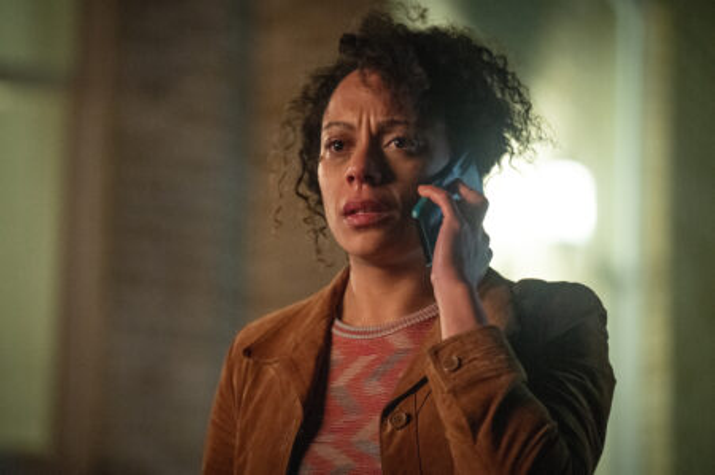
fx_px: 3273
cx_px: 358
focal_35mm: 165
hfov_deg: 12.5
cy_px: 238
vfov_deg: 8.3
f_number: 2.8
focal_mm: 165
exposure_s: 1/125
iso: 6400
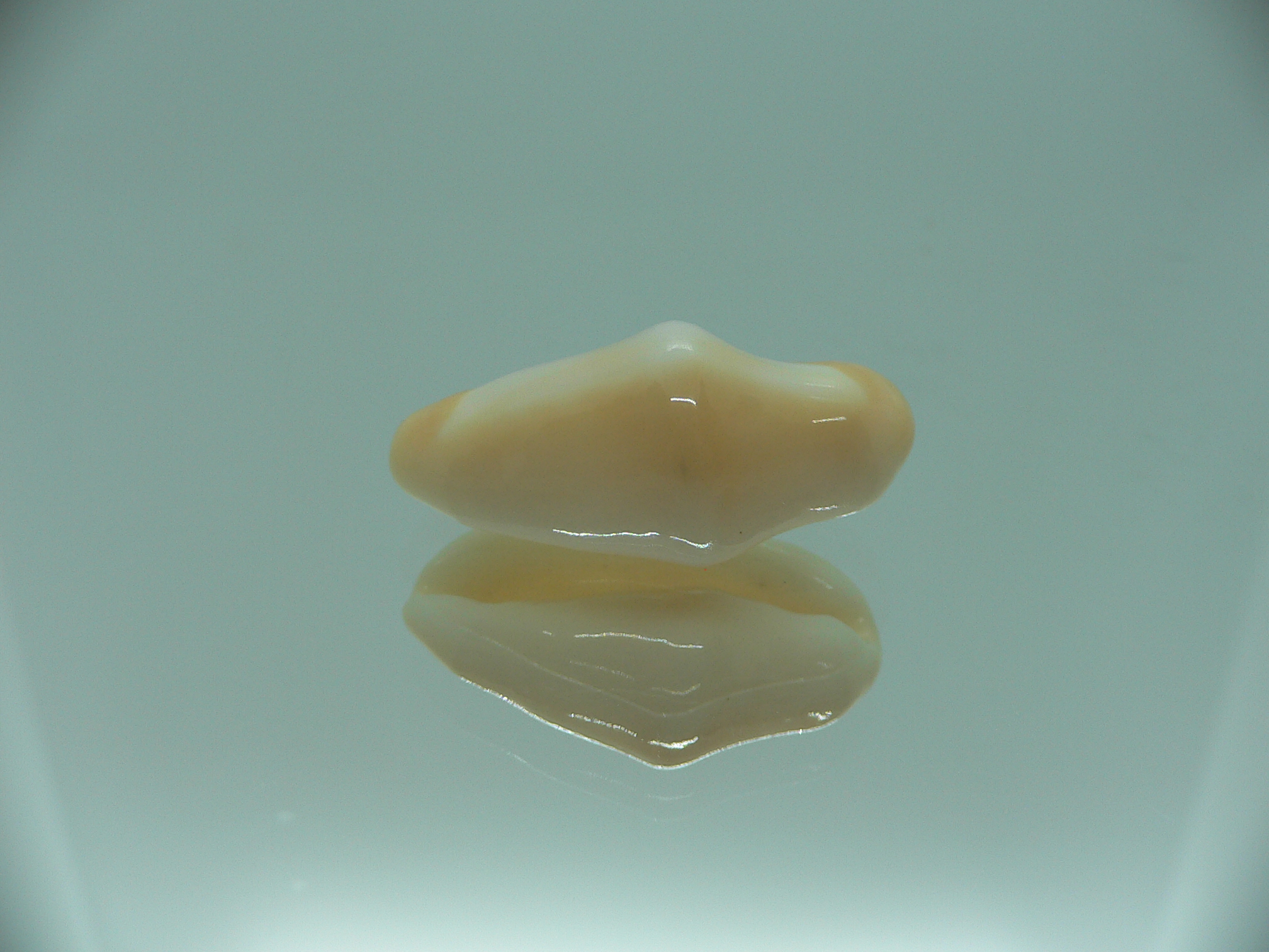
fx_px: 1283
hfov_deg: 52.6
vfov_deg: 40.7
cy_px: 476
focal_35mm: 35
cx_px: 634
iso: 80
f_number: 2.8
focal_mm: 4.6
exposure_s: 1/80
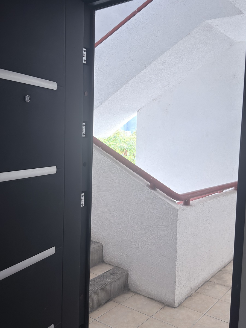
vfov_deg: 51.4
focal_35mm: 36
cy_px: 164
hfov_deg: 39.7
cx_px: 123
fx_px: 341
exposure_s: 1/272
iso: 64
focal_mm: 6.76
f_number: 1.78
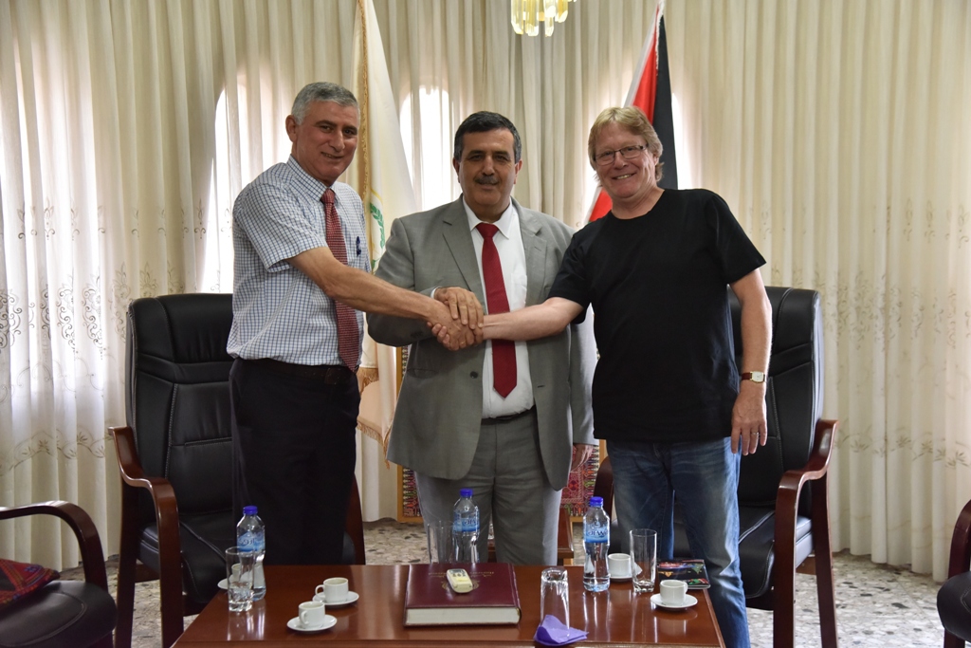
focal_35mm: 52
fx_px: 1403
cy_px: 324
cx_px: 486
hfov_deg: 38.2
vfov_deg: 26.0
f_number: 5
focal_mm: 52
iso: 2500
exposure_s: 1/100
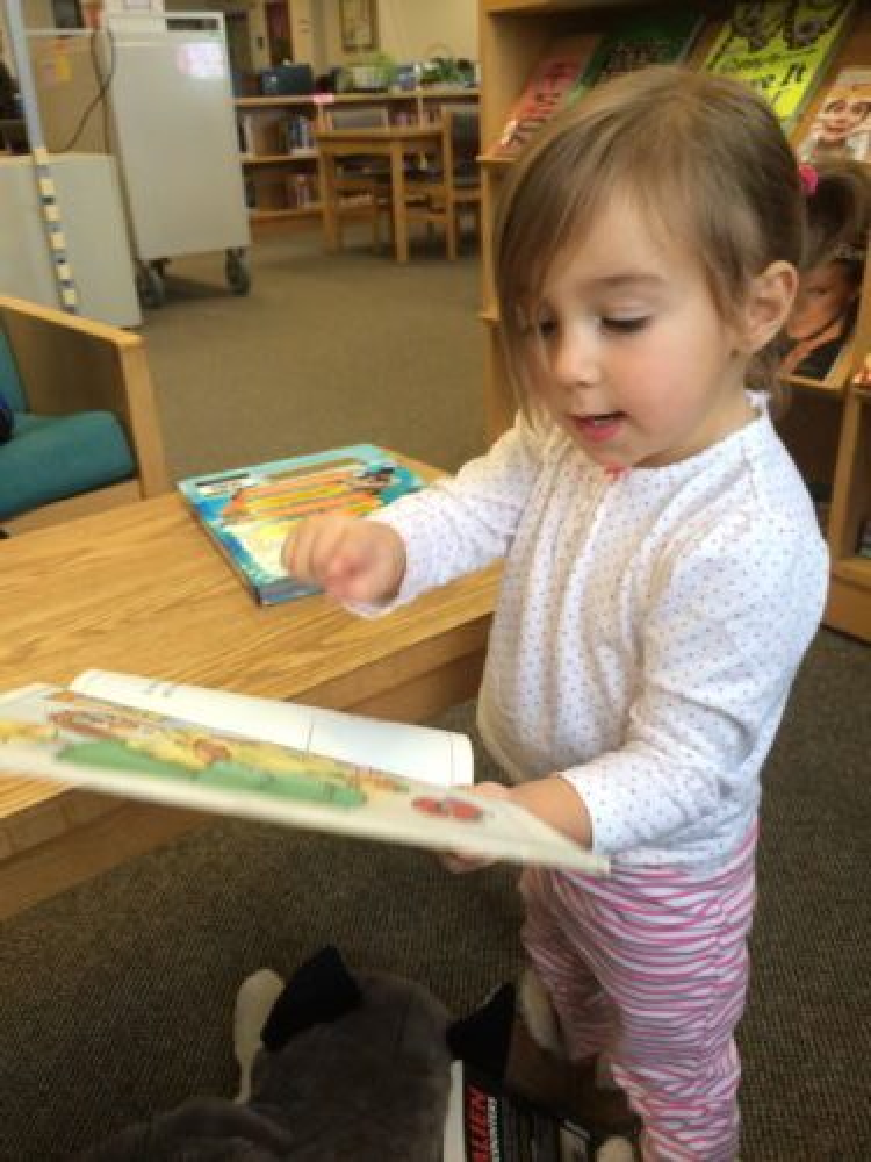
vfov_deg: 61.7
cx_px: 436
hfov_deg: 48.2
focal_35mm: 29
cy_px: 581
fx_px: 973
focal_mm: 4.15
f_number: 2.2
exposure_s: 1/30
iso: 50
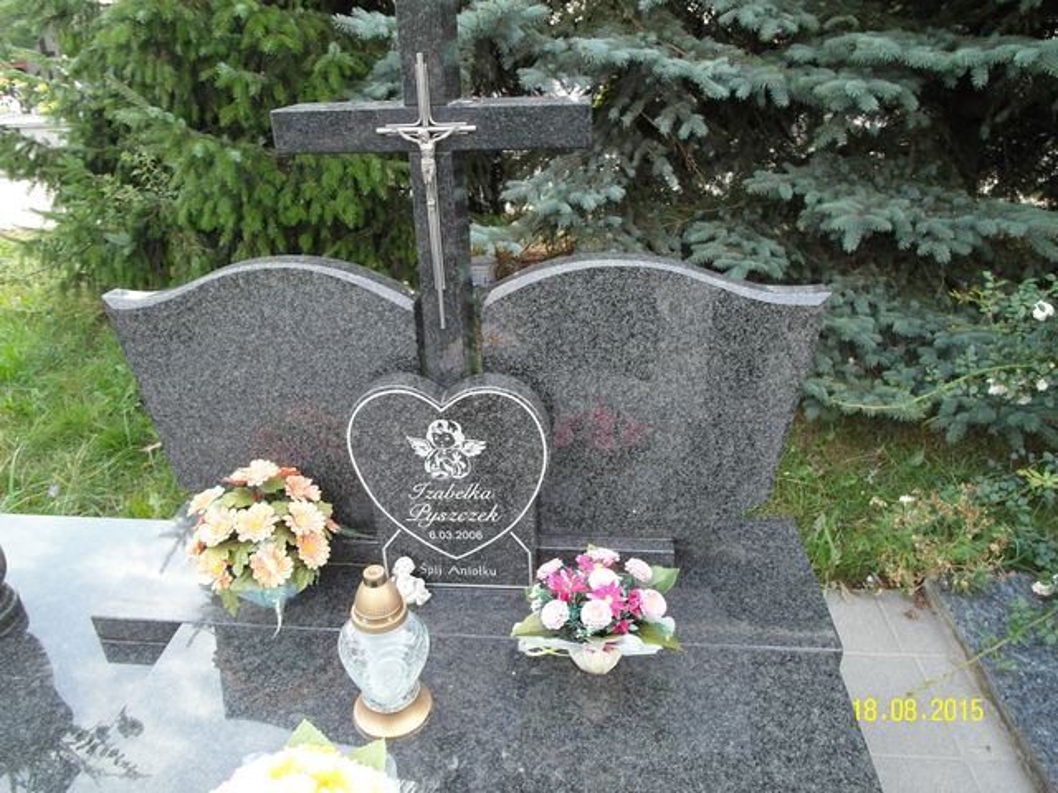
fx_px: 734
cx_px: 529
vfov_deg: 56.8
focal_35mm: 24
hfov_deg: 71.6
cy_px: 396
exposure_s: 1/60
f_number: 3.4
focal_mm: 5.2
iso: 100
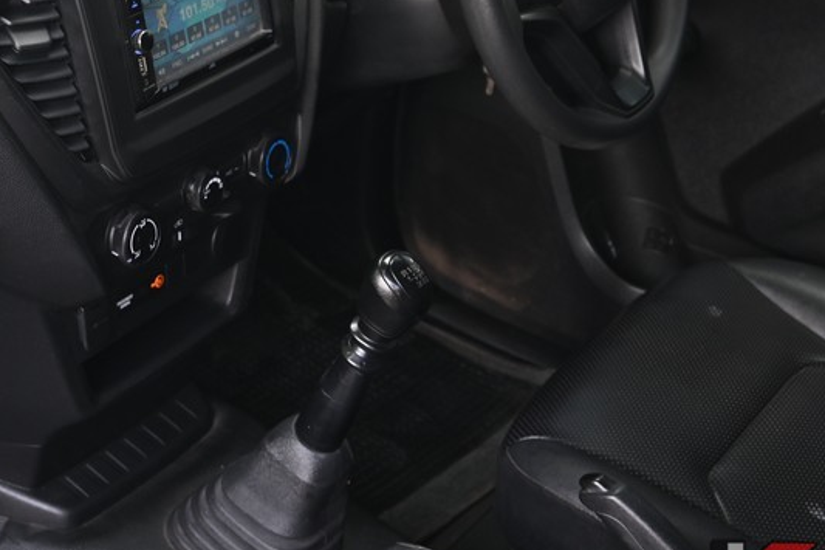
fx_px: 1466
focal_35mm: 64
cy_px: 138
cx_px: 22
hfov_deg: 29.6
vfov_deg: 21.1
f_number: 6.7
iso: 280
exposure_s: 1/45
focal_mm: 31
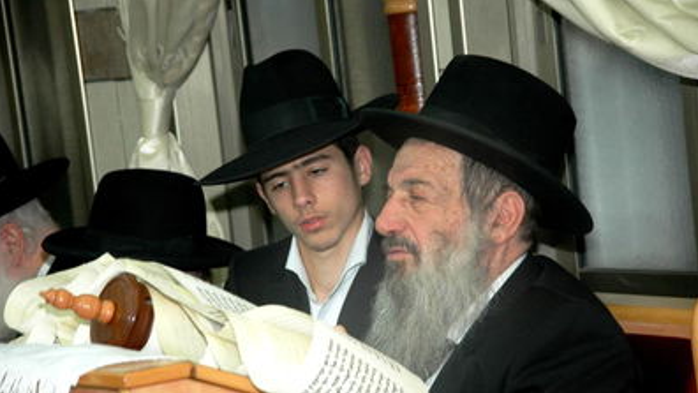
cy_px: 219
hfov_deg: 14.3
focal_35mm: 151
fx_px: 2787
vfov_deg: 8.1
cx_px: 347
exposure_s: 1/60
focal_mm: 95
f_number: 5.6
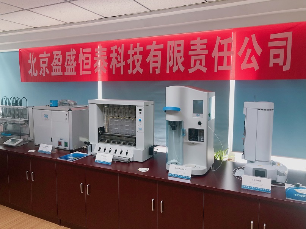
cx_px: 153
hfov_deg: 63.5
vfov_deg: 49.7
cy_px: 114
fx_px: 247
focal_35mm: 28
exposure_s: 1/17
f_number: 1.8
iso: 40
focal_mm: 3.99
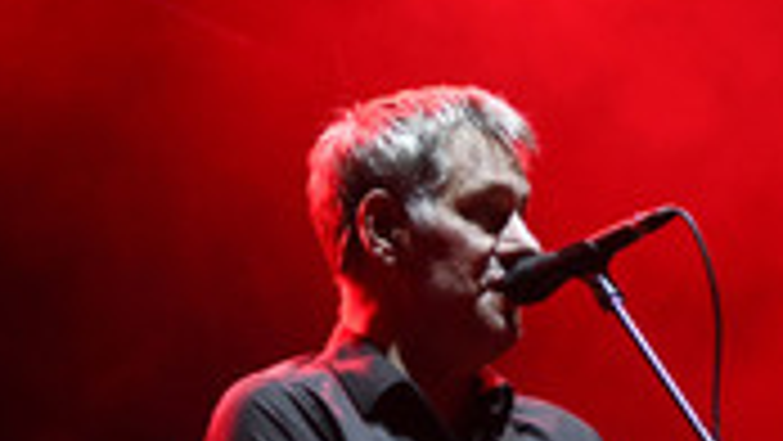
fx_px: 4611
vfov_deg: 5.4
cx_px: 1001
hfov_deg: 9.5
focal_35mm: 222
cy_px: 644
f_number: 4
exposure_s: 1/160
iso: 1600
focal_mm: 55
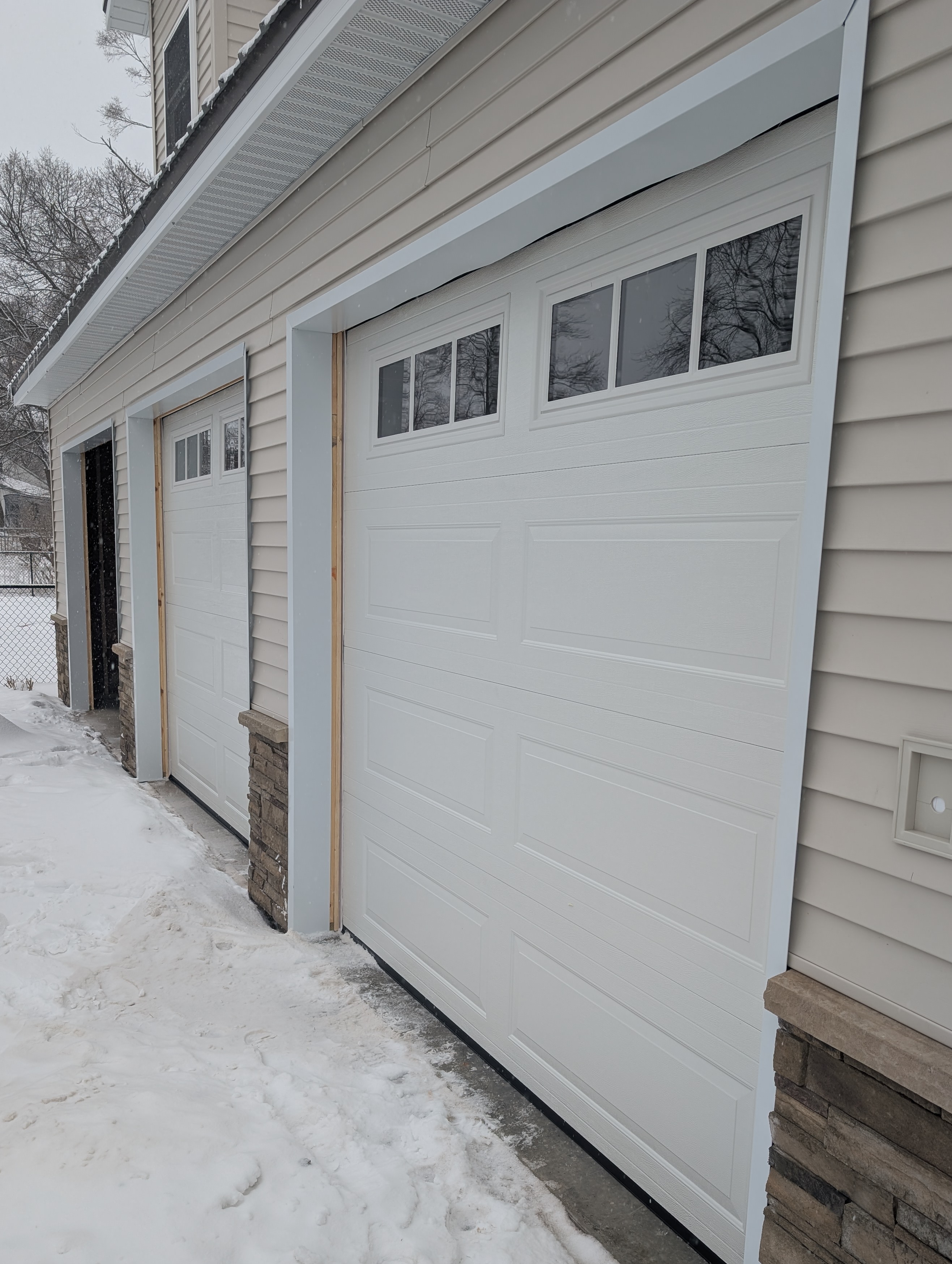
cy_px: 726
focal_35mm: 28
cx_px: 463
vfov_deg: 63.1
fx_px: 1024
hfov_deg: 49.8
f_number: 1.68
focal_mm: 6.9
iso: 25
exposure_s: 1/308
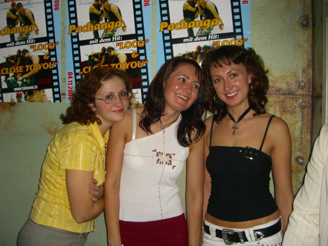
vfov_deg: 37.7
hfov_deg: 49.0
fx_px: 360
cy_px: 123
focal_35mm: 38
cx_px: 164
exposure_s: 1/60
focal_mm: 7.9
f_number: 2.8
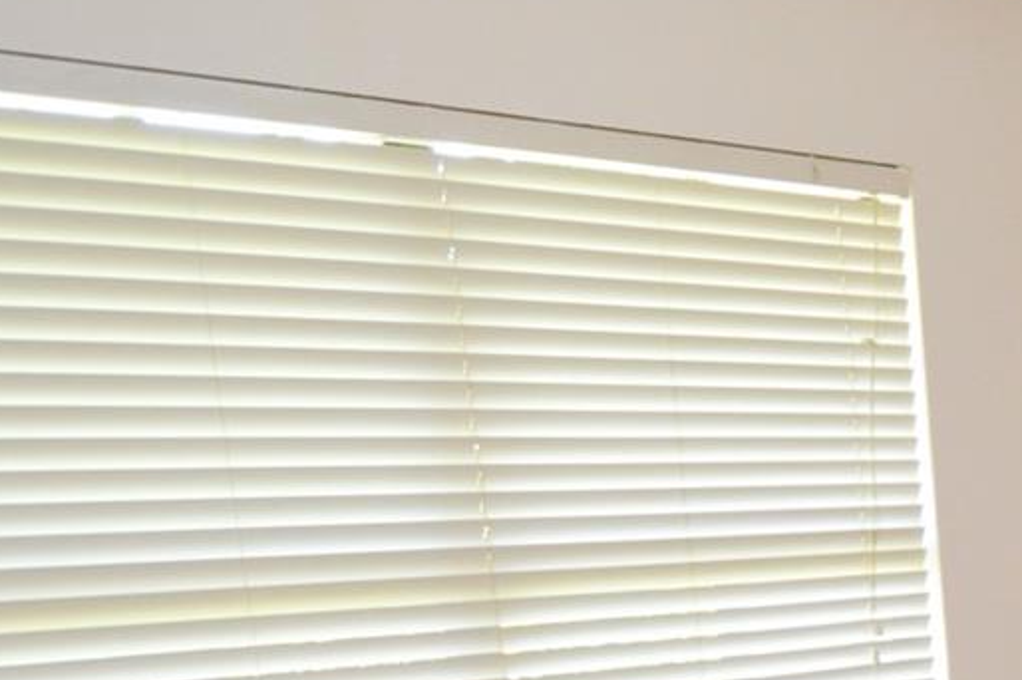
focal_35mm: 56
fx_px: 1589
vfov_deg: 21.9
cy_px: 870
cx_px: 1322
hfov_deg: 29.1
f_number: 4
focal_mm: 12
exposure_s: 1/60
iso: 720
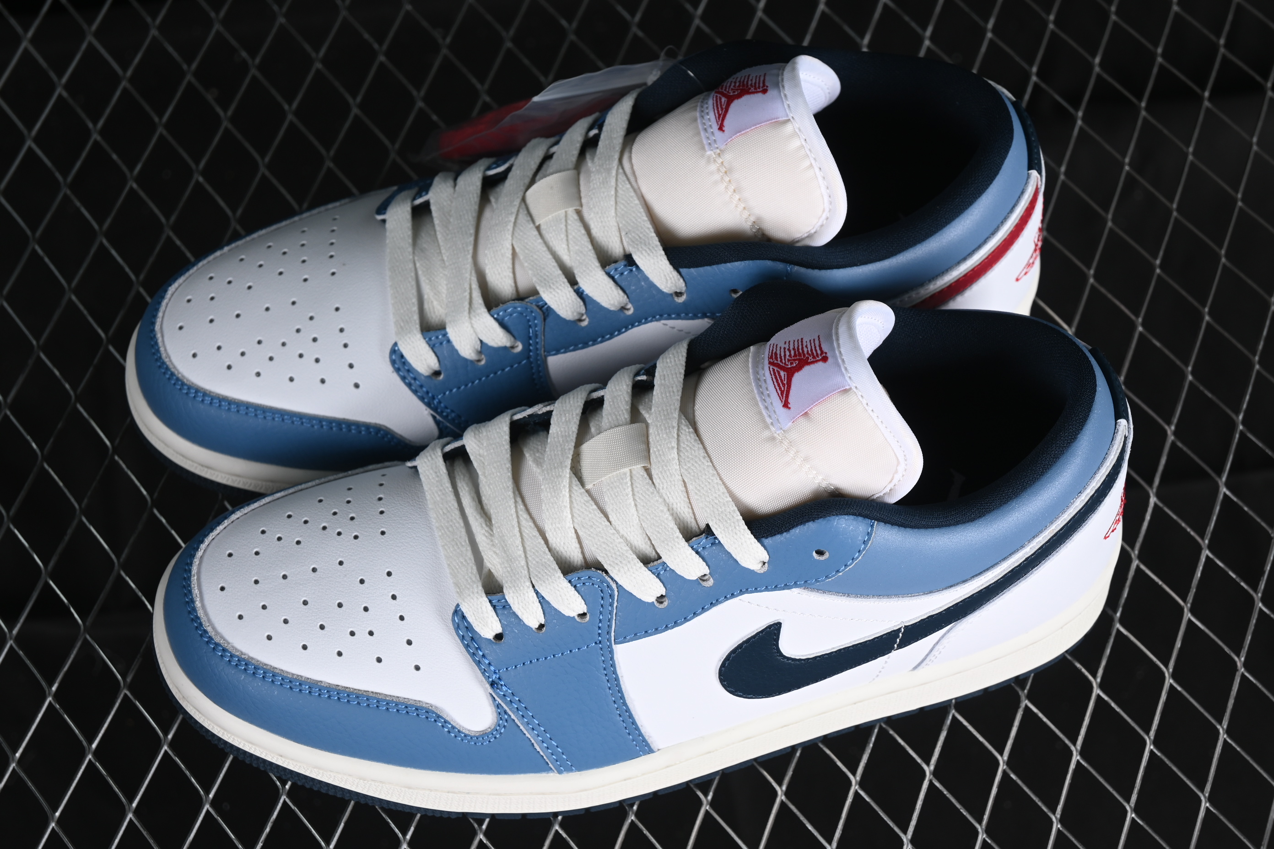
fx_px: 2654
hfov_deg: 27.0
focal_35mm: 75
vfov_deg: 18.2
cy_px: 424
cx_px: 637
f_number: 7.1
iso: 160
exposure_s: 1/80
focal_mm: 50
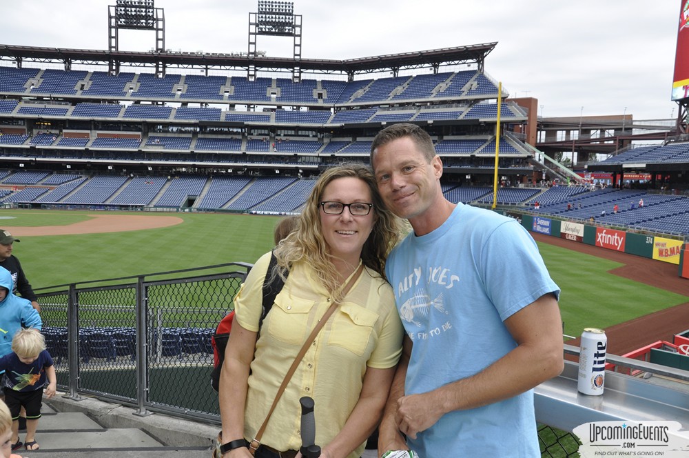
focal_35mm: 33
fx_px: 631
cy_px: 229
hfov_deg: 57.3
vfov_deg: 39.9
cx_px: 344
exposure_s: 1/100
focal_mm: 22
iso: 400
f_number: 10
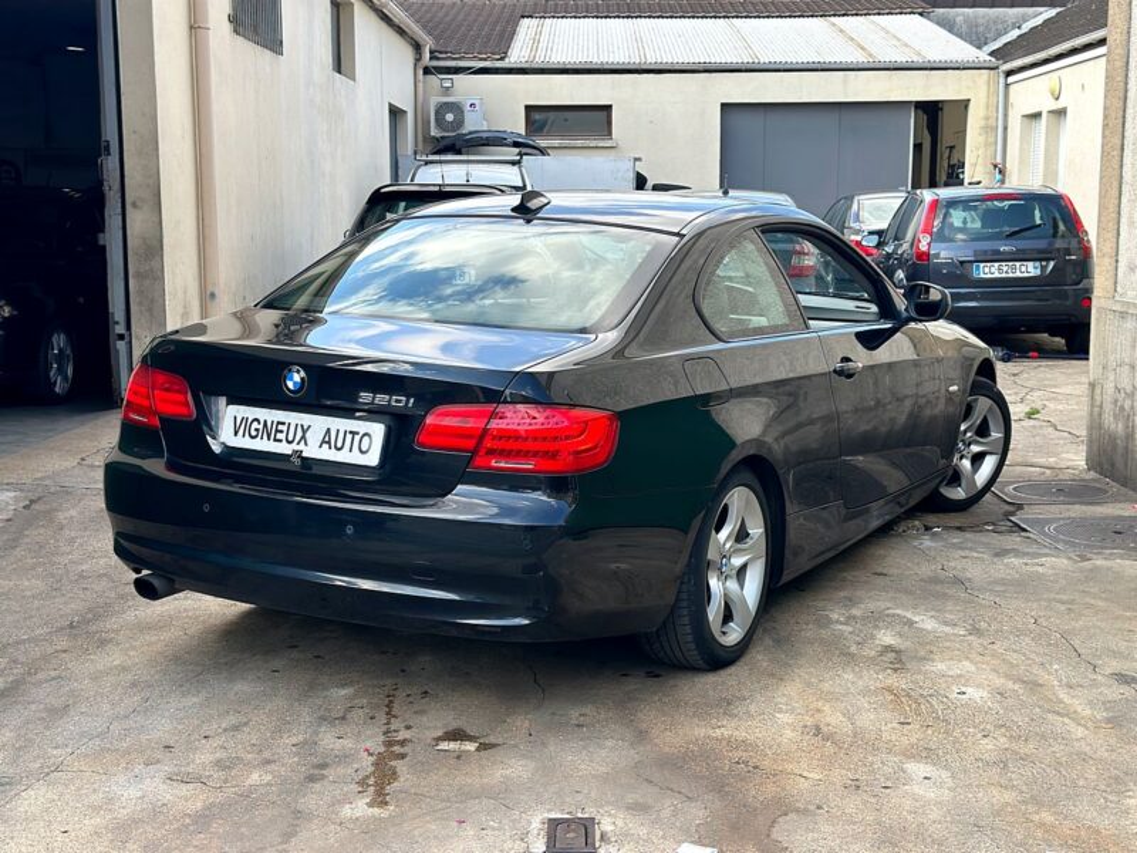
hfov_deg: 39.7
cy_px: 426
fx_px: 1577
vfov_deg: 30.3
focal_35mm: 48
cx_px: 568
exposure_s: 1/685
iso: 64
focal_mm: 6.86
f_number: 1.78
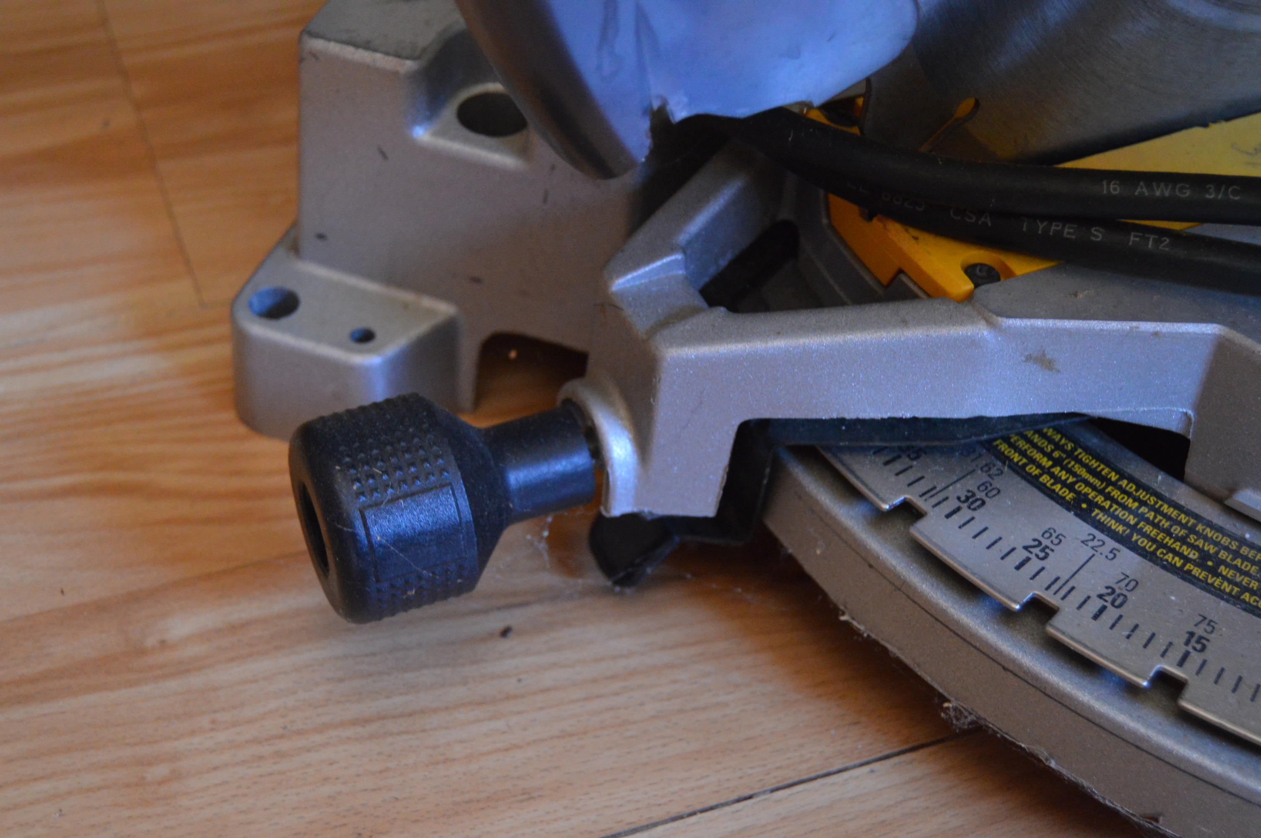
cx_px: 630
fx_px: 1995
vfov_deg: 23.7
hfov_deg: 35.1
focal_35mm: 57
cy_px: 419
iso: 3200
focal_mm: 38
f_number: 4.8
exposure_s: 1/25
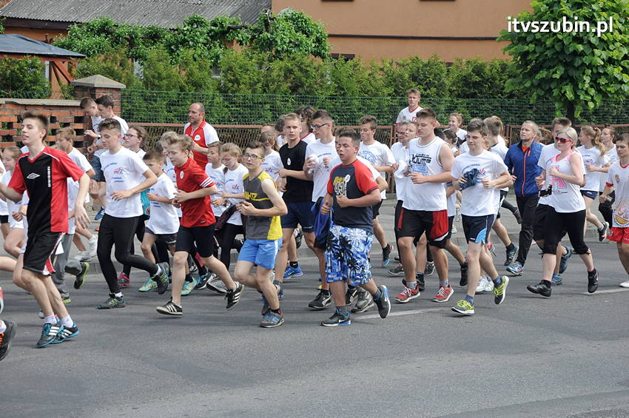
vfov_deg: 13.8
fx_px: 1728
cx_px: 314
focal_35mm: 99
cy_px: 209
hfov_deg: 20.6
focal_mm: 66
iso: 800
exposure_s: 1/800
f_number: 7.1
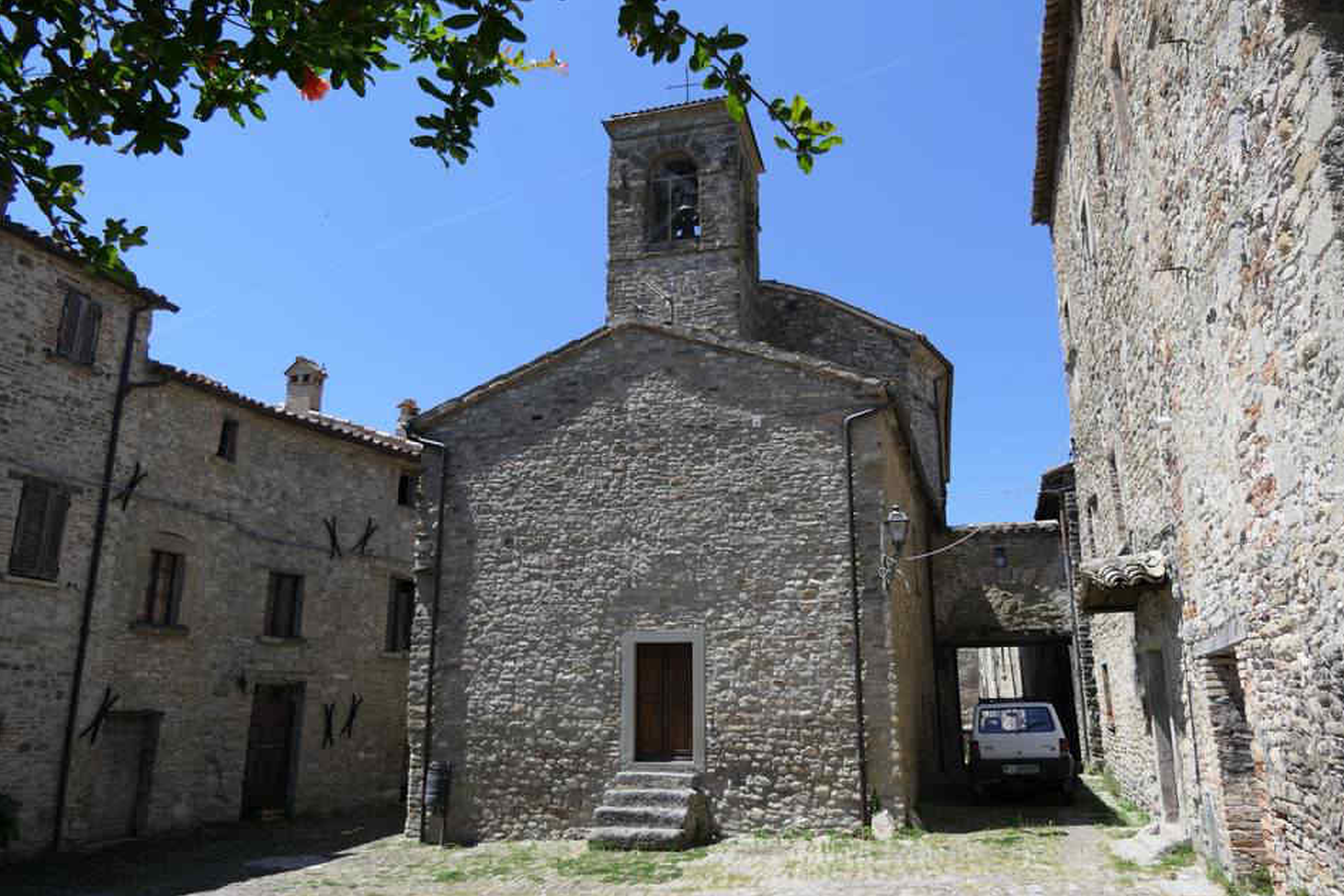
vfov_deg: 49.6
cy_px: 439
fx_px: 971
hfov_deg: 69.4
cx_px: 660
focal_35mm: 26
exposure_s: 1/400
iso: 125
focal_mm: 8.8
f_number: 2.8
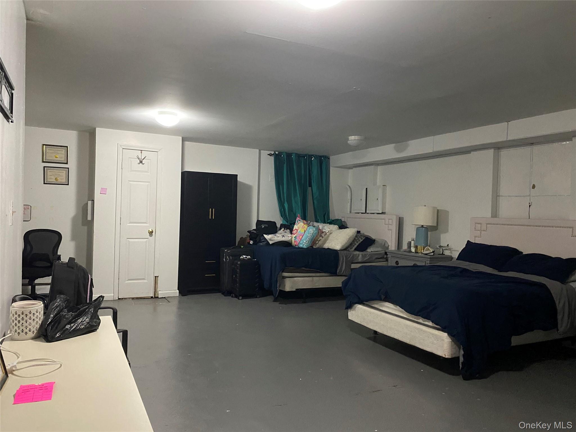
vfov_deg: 53.1
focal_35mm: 26
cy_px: 216
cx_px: 288
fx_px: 433
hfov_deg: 67.3
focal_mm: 4.25
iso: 500
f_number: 1.8
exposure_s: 1/30
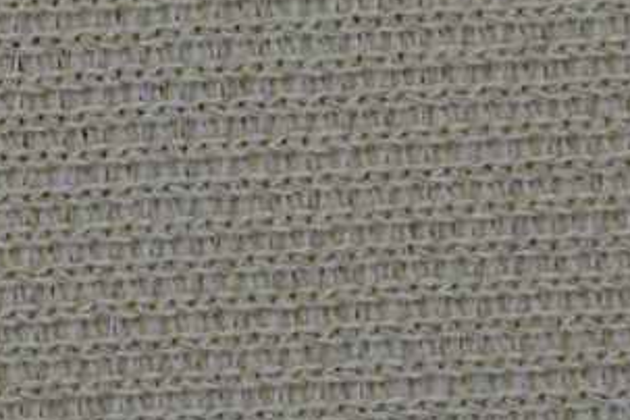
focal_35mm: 519
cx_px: -598
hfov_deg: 3.9
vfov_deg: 2.6
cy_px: -62
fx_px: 9082
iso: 200
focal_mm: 70
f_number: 22
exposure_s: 1/30
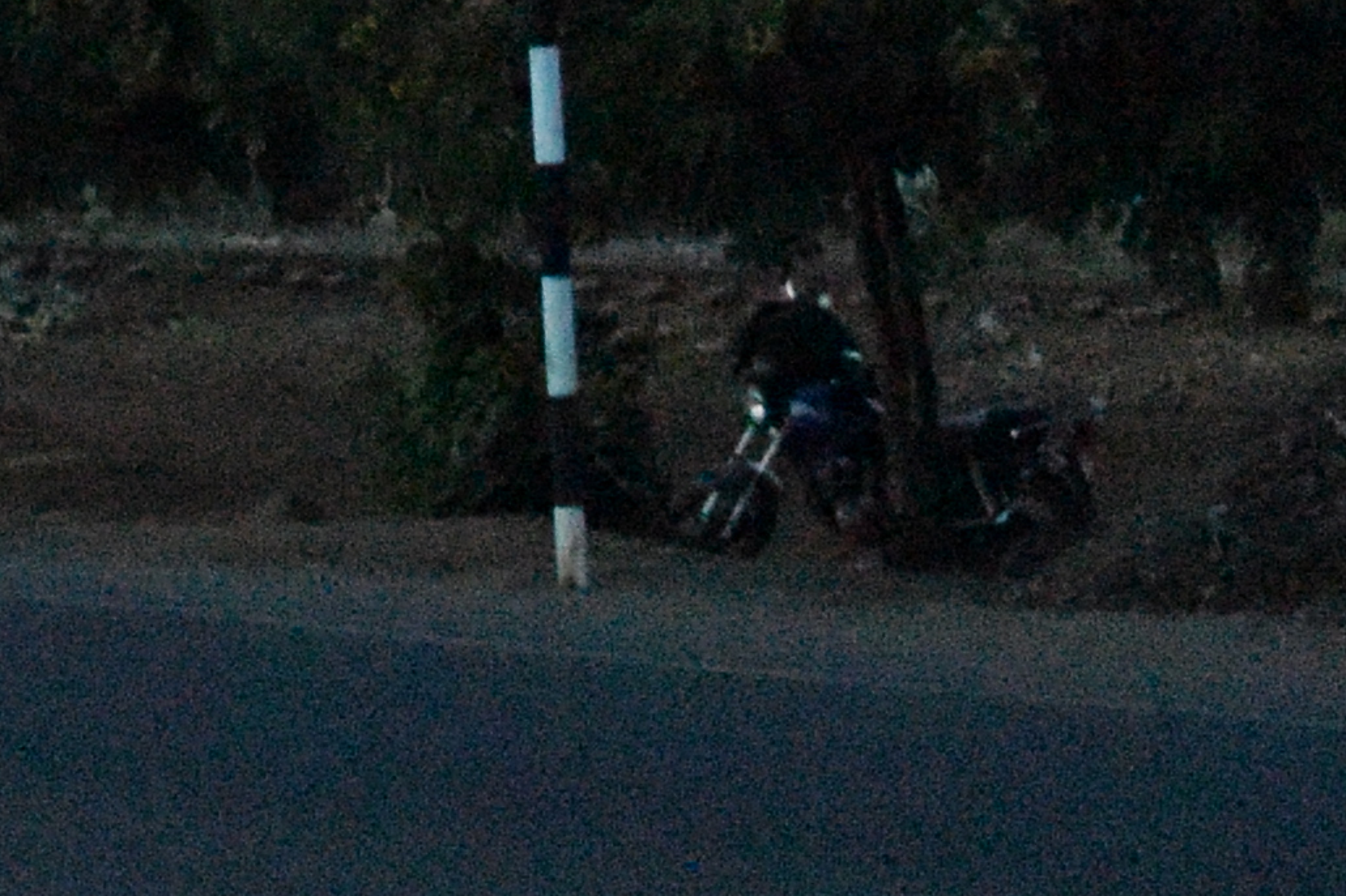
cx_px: -1022
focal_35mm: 249
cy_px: -986
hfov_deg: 8.0
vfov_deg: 5.4
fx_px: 9306
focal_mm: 18.5
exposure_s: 1/100
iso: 2800
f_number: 1.8
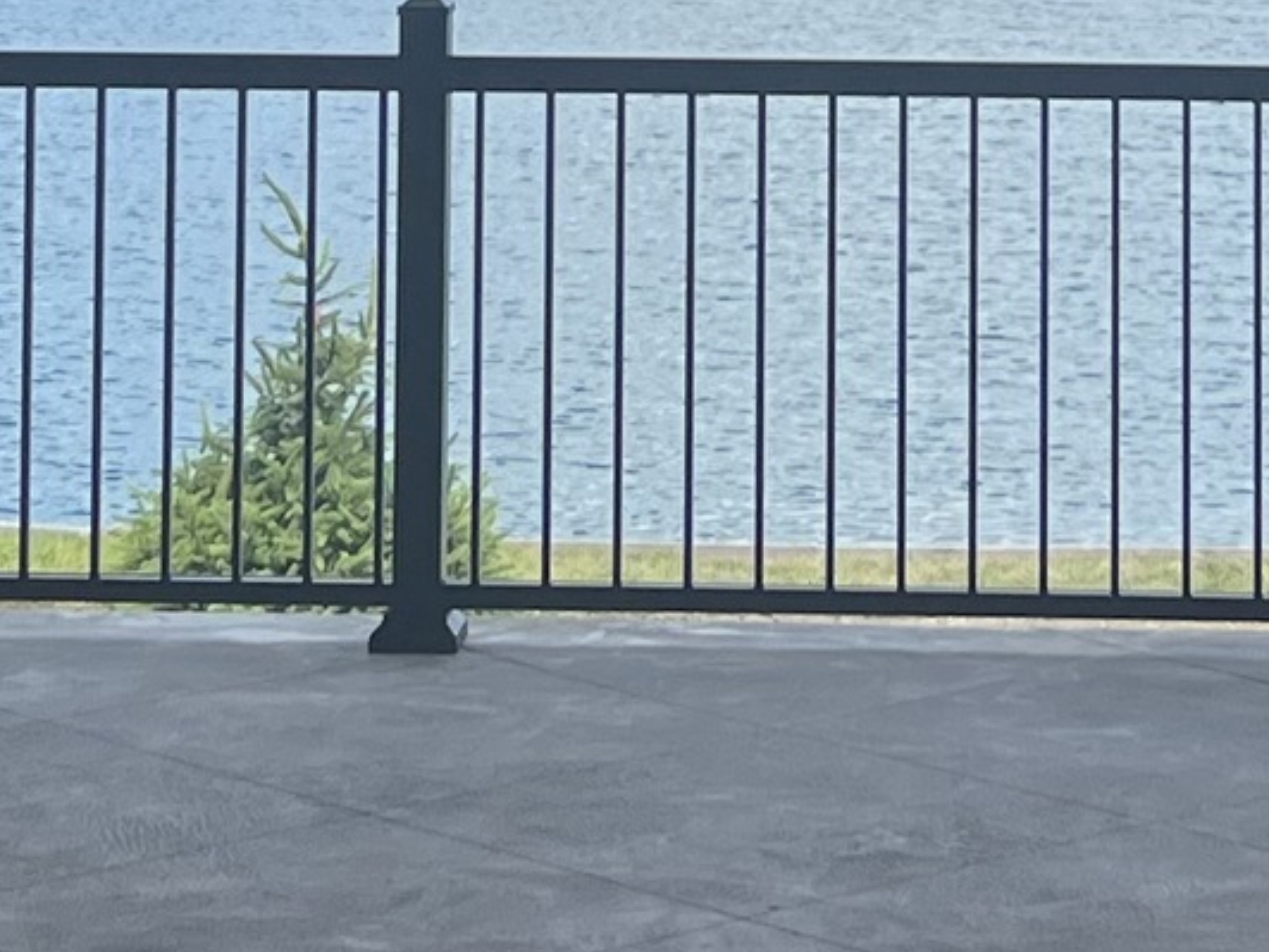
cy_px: -692
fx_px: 5499
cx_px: 947
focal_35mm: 150
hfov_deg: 13.1
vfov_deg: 9.5
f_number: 1.5
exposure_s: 1/3257
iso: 50
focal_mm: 5.7
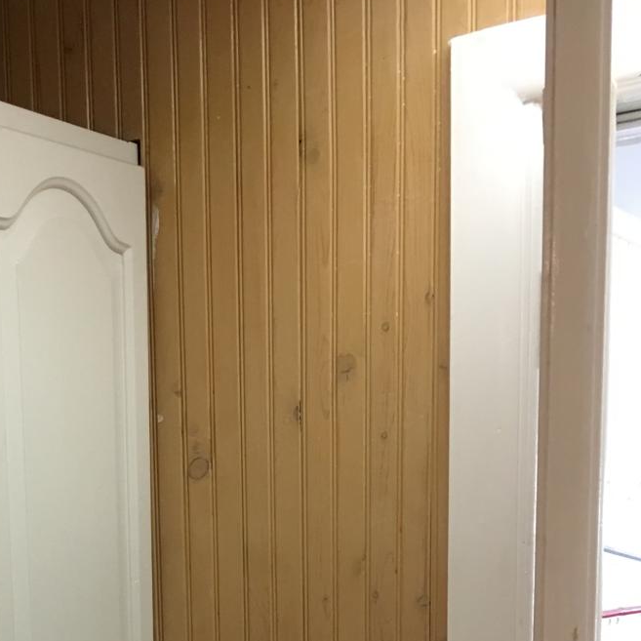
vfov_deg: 19.6
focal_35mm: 78
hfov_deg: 21.3
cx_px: -31
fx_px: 1634
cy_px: 929
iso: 50
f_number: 2.2
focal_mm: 4.15
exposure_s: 1/15
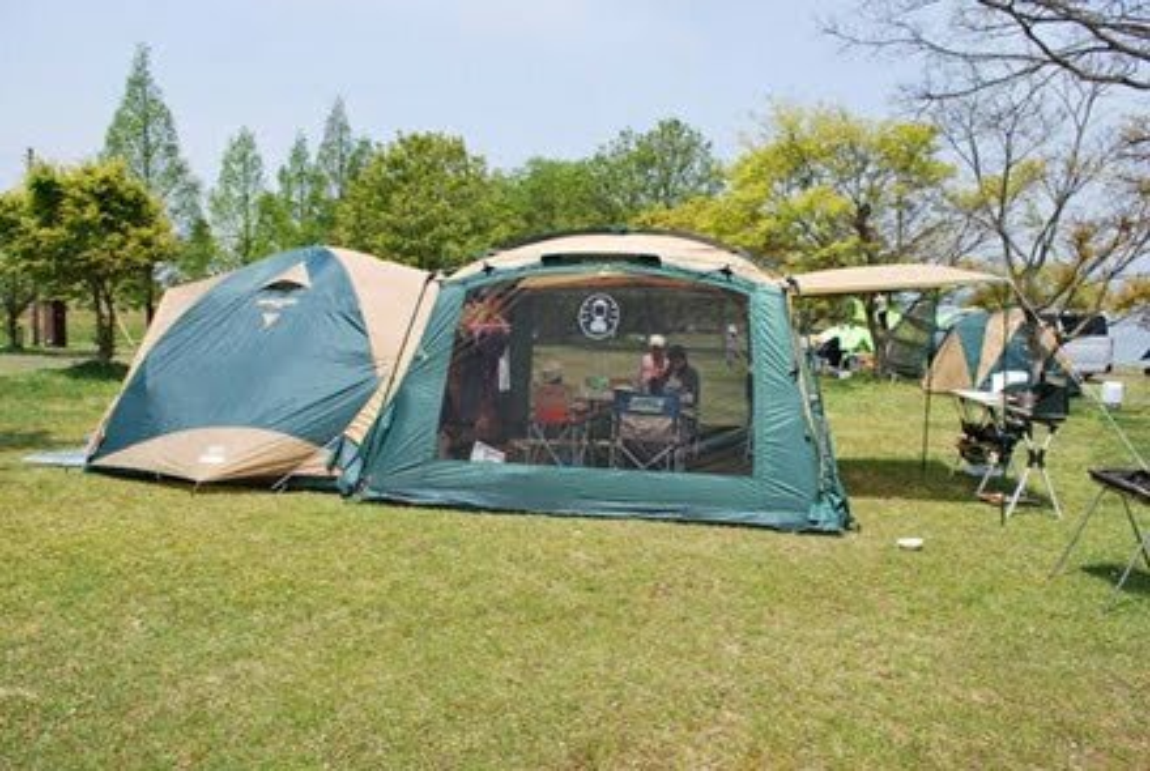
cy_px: 386
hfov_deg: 67.3
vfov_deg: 48.1
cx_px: 575
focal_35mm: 27
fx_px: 864
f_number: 8
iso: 100
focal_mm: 18
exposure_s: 1/250
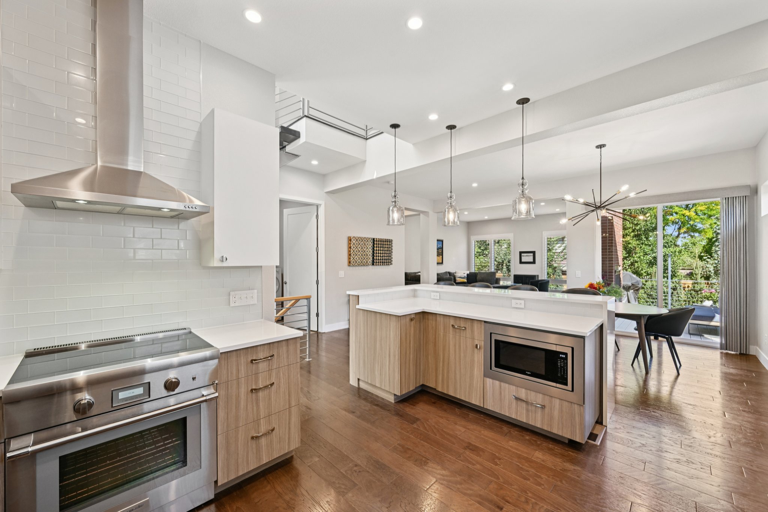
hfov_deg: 104.3
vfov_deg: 81.2
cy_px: 256
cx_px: 384
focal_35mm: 14
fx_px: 299
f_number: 8
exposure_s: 1/15
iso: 180
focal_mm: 14
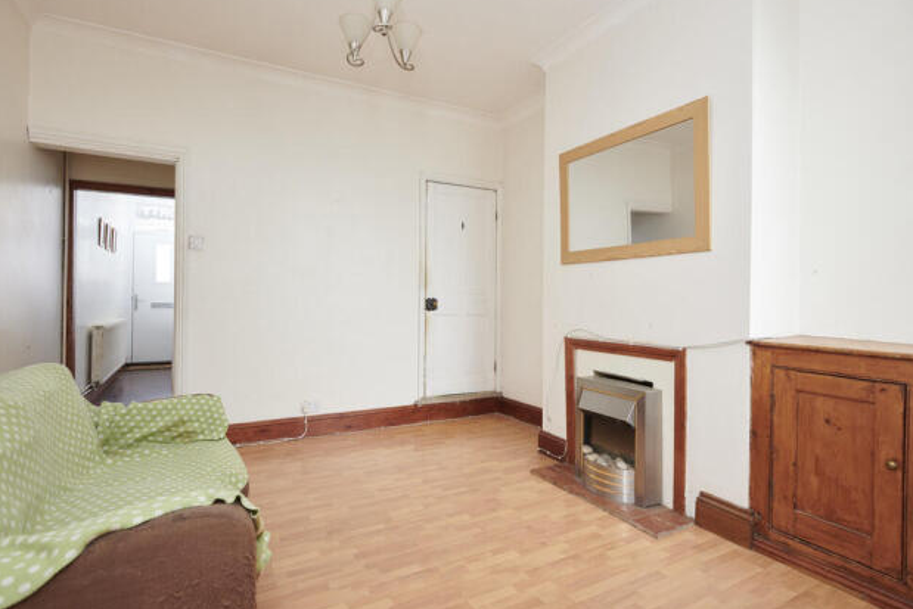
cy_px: 300
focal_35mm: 18
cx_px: 445
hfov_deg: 90.0
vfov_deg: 67.4
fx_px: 457
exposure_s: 1/60
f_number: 6.3
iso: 320
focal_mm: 17
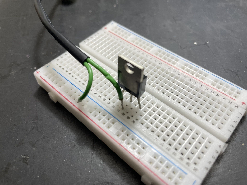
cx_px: 124
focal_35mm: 26
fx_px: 186
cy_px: 92
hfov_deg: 67.3
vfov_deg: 53.1
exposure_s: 1/100
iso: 64
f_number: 1.6
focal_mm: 4.2
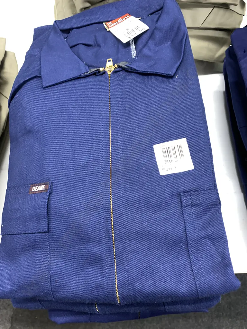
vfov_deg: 67.3
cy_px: 164
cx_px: 124
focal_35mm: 26
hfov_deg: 53.1
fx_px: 247
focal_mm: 4.25
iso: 250
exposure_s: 1/33
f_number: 1.8
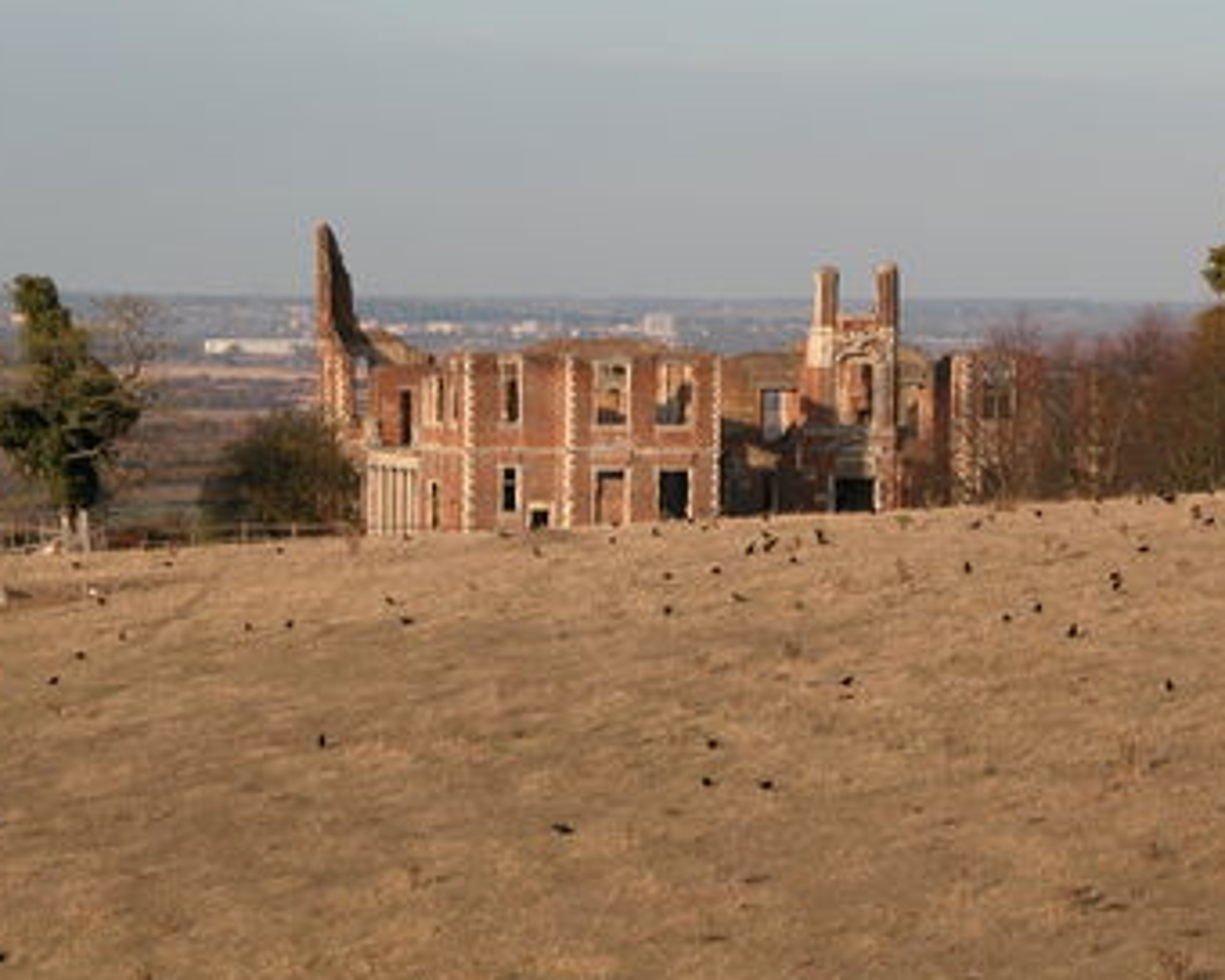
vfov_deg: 8.4
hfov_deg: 10.4
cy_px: 468
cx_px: 667
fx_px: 6707
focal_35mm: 185
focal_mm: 41.1
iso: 100
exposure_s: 1/380
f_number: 5.6
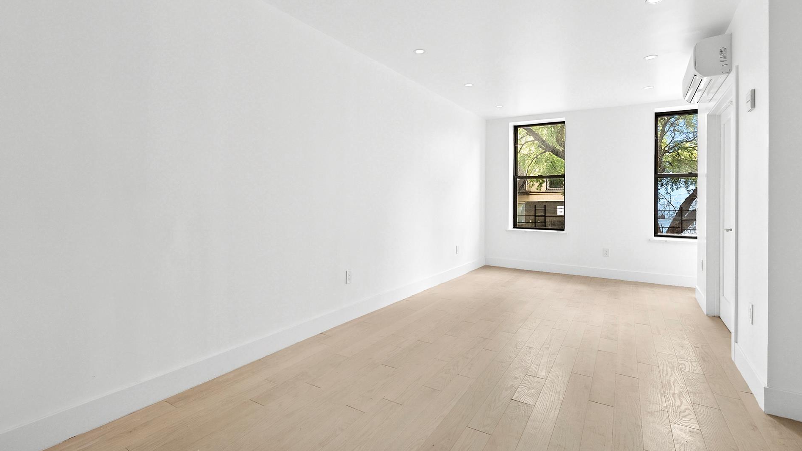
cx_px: 404
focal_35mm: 17
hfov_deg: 95.9
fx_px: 361
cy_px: 195
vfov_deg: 63.6
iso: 800
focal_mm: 16
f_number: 11
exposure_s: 1/6
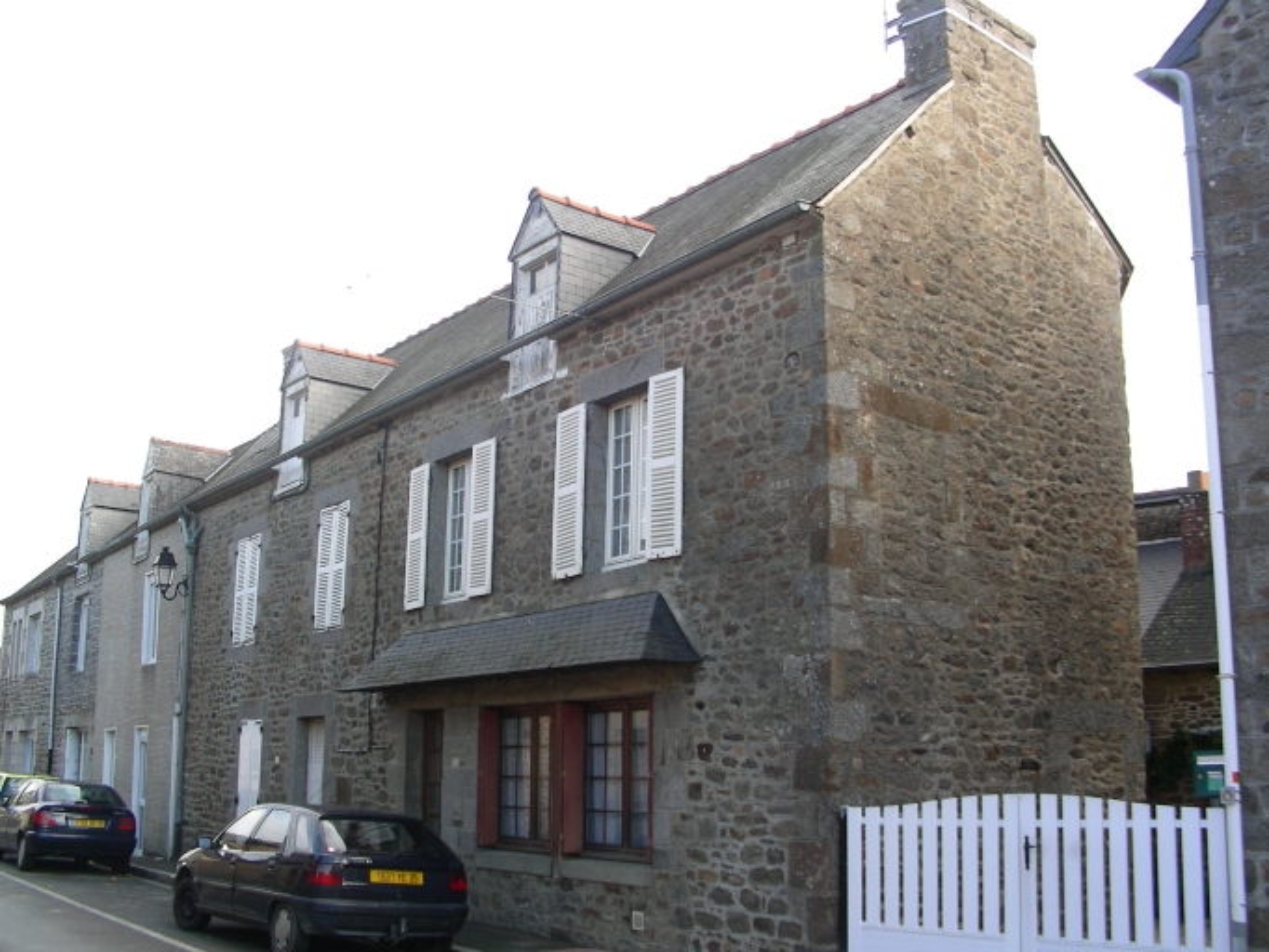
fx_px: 1394
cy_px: 476
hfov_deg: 49.0
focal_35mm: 38
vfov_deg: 37.7
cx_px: 634
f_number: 3.5
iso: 50
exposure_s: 1/125
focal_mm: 6.3
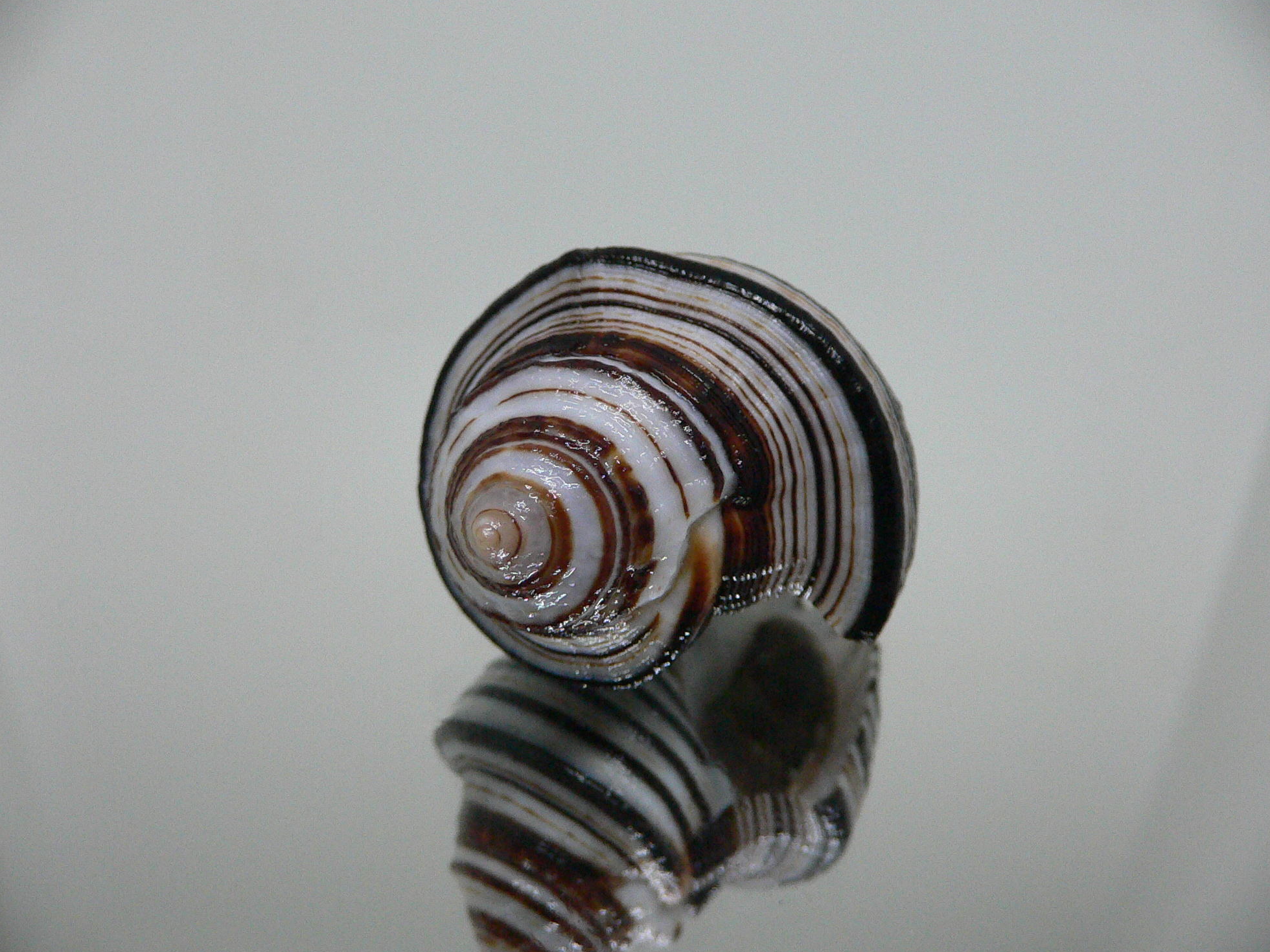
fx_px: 1321
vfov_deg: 39.7
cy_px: 475
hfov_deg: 51.4
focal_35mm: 36
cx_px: 621
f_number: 2.8
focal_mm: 4.6
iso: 200
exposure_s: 1/50
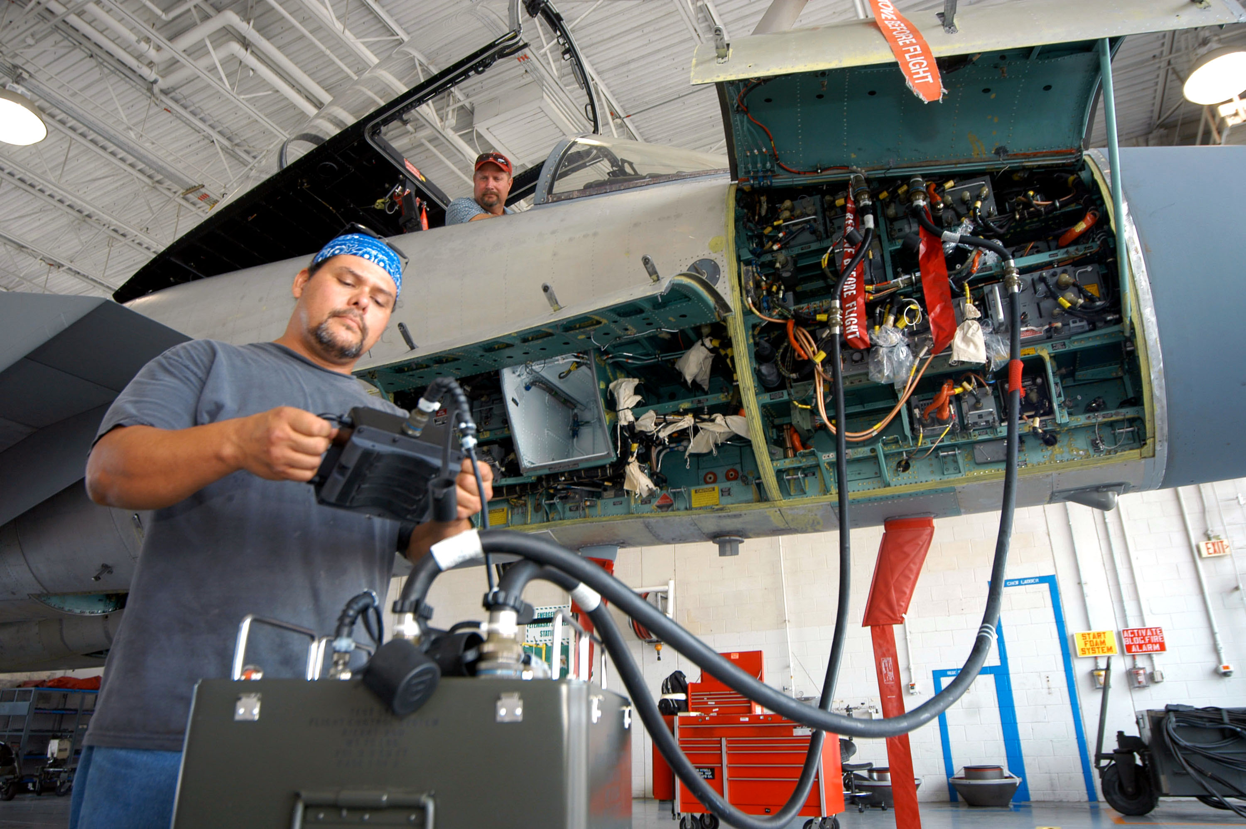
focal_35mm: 22
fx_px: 778
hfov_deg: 77.4
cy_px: 414
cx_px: 623
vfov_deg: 56.1
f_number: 5
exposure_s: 1/60
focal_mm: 15
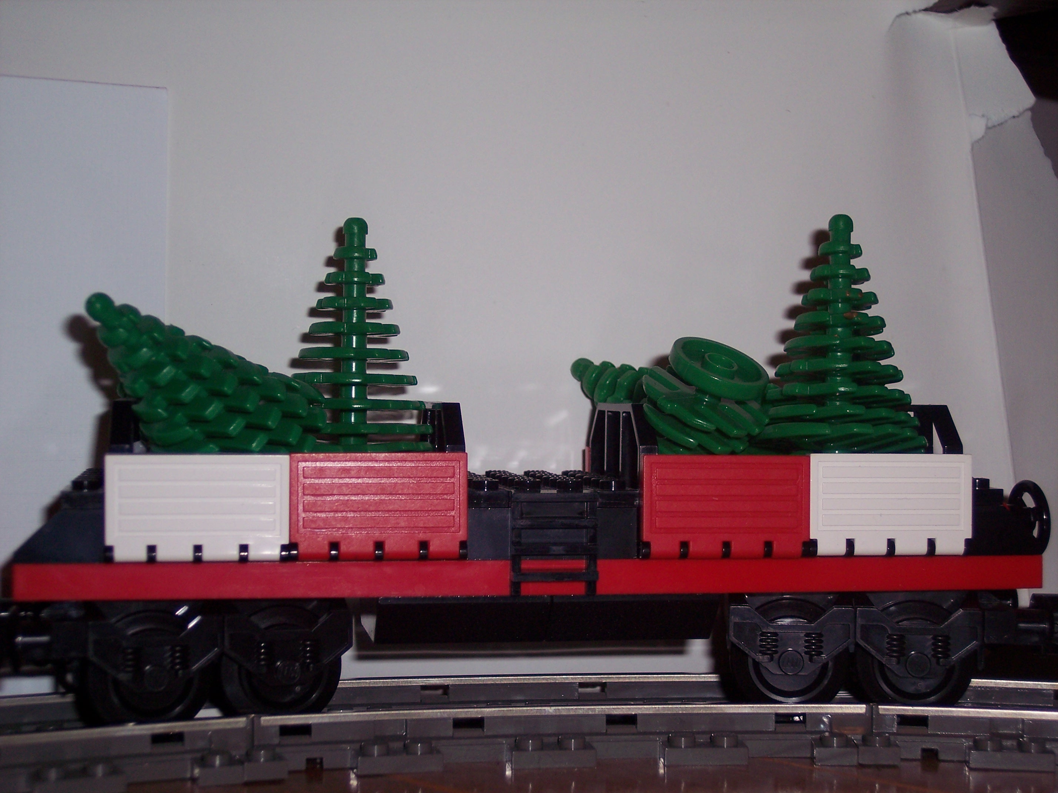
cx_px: 529
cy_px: 396
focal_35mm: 65
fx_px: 1987
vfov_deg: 22.6
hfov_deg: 29.8
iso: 100
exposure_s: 1/90
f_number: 3.4
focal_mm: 13.3
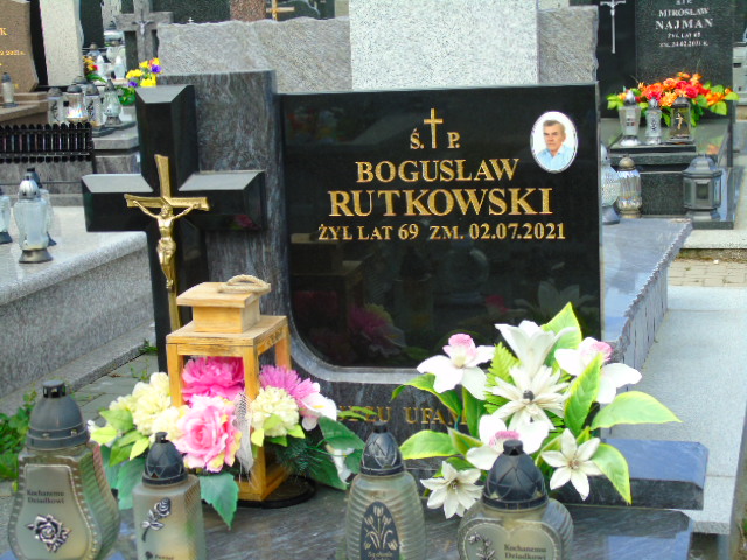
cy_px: 280
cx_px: 374
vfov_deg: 23.7
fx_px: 1338
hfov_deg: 31.2
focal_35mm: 62
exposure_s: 1/200
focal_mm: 11
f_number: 4.5
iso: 80
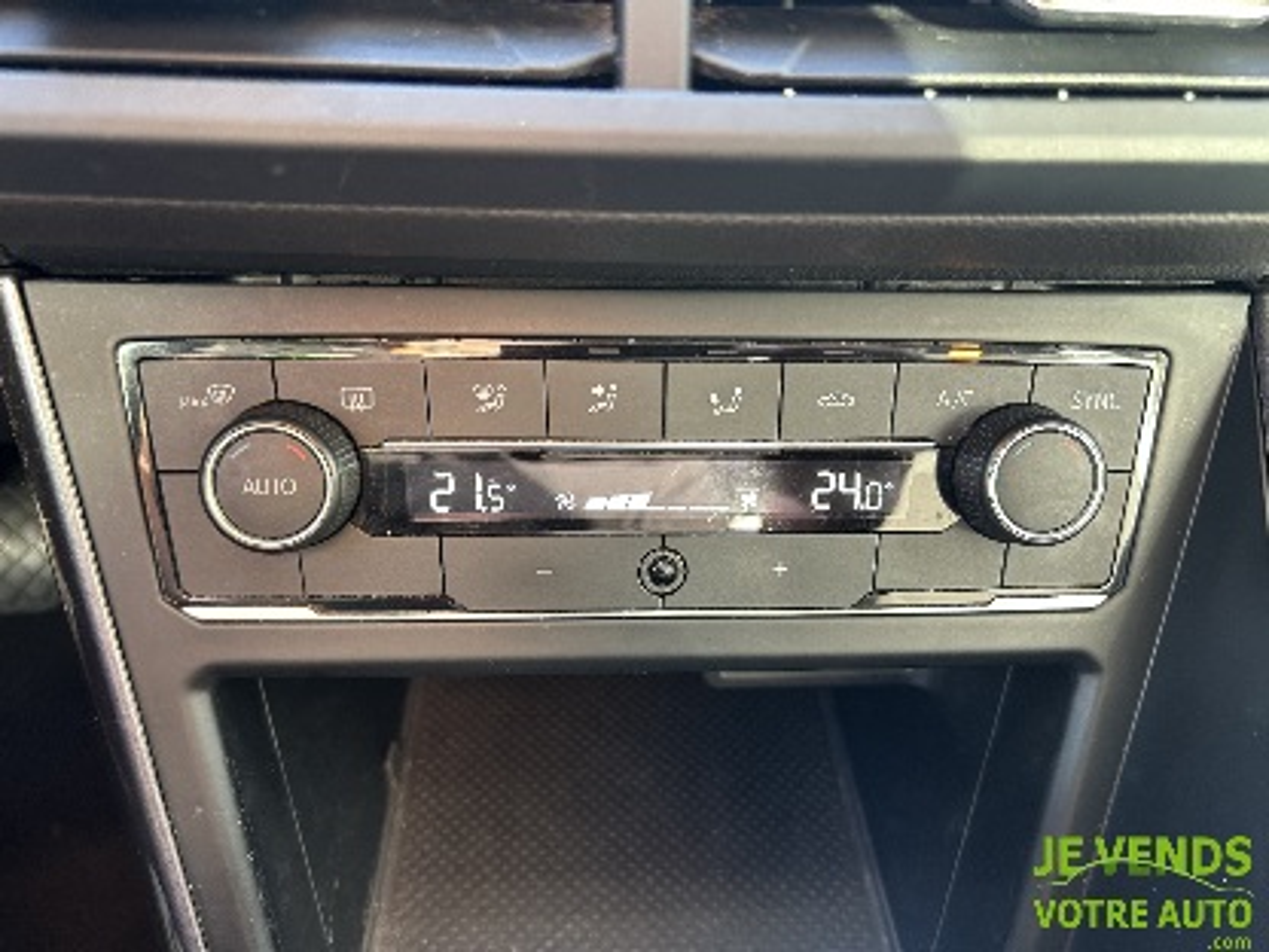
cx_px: 634
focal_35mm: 26
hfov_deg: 67.3
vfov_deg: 53.1
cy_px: 476
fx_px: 953
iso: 200
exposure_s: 1/57
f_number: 1.5
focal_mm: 5.7
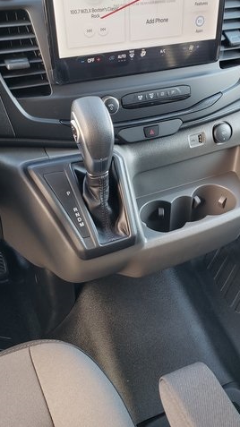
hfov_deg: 30.8
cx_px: 170
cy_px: 213
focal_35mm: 38
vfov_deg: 52.8
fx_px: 430
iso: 160
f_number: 2.4
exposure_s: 1/40
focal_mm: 4.3
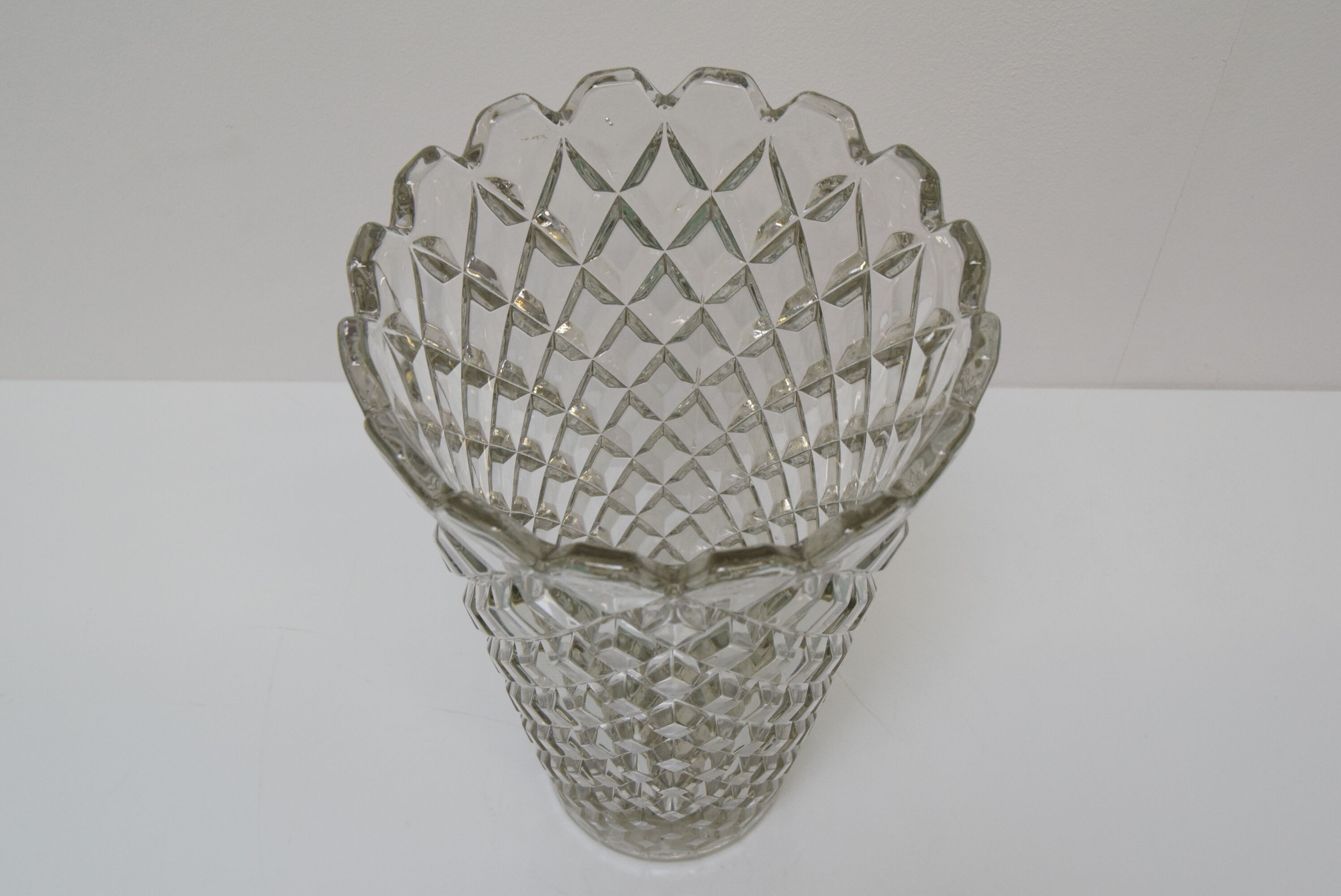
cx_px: 670
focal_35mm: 45
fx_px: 1677
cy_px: 448
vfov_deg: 29.9
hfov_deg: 43.6
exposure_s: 1/200
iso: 1600
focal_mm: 30
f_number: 7.1
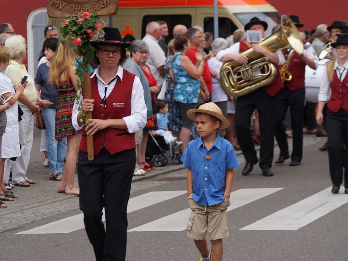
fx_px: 1649
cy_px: 130
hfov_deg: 12.0
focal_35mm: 164
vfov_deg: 9.1
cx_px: 163
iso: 100
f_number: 5
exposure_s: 1/250
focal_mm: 100
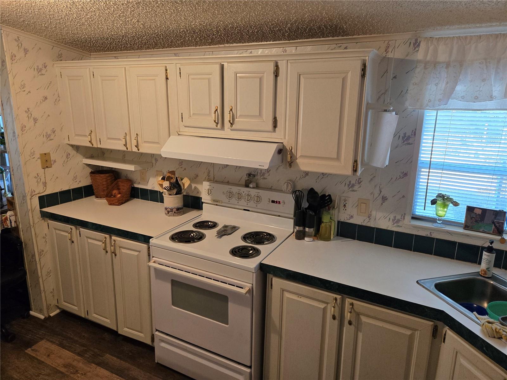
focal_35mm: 23
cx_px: 254
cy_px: 190
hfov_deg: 73.9
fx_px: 337
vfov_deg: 58.9
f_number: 1.8
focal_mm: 5.4
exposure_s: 1/120
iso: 320
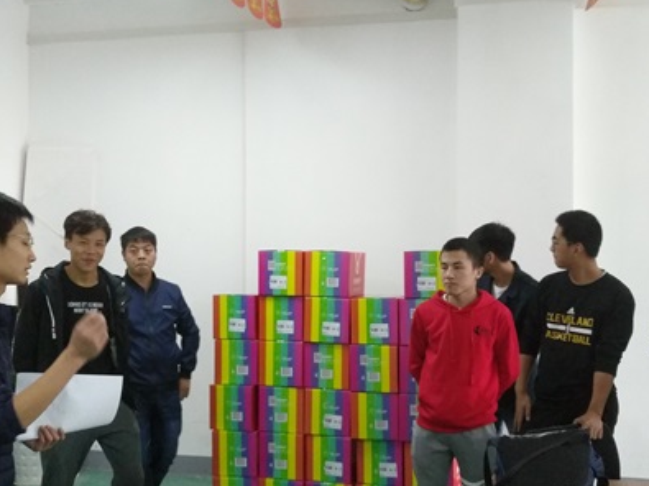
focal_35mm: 41
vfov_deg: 35.1
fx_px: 768
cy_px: 269
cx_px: 334
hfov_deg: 45.8
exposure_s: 1/30
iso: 640
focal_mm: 3.66
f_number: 2
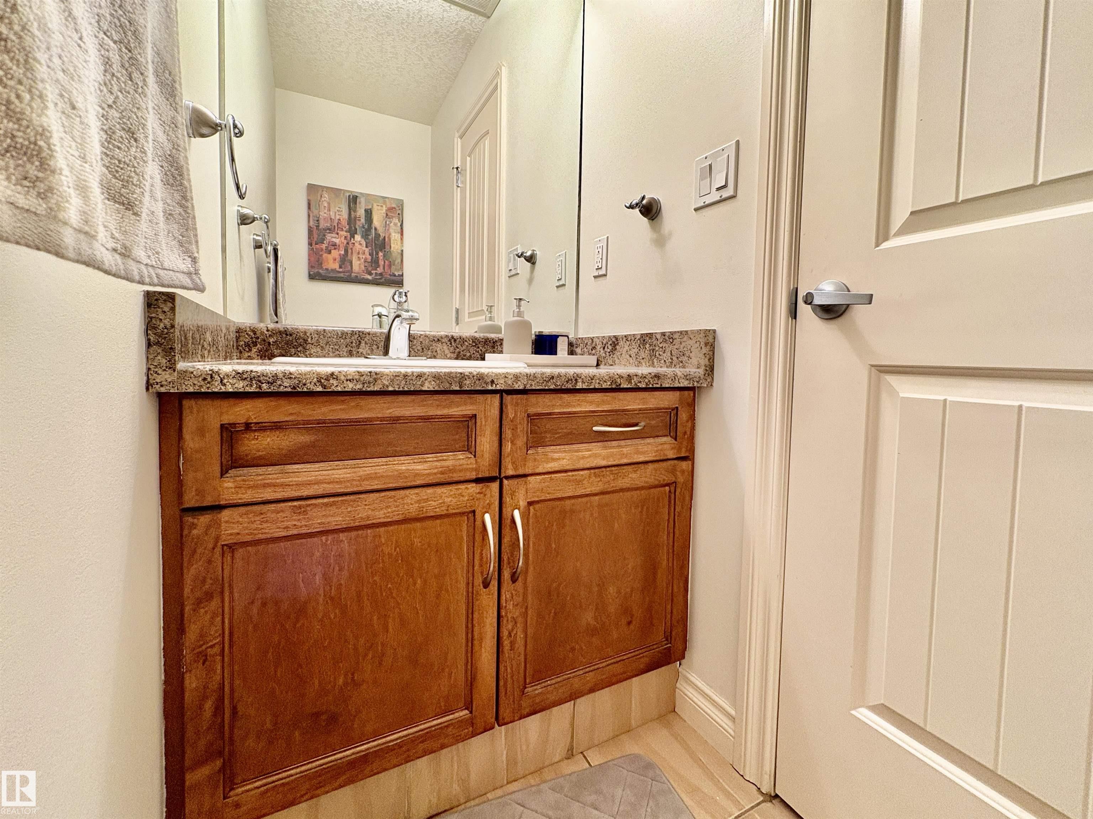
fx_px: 442
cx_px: 546
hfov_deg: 102.1
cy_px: 410
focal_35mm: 14
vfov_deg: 85.7
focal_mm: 2.22
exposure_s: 1/60
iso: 160
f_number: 2.2
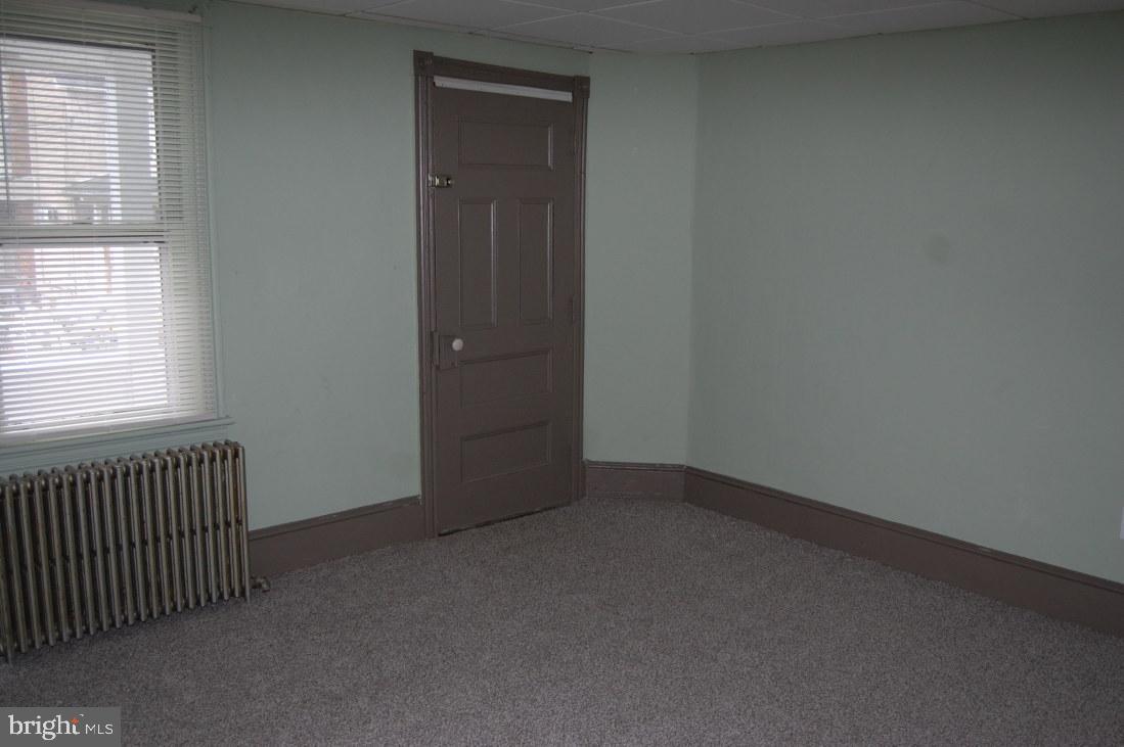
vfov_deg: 39.9
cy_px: 374
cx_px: 562
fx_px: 1030
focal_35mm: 33
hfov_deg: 57.3
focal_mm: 22
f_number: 3.8
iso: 400
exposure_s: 1/60
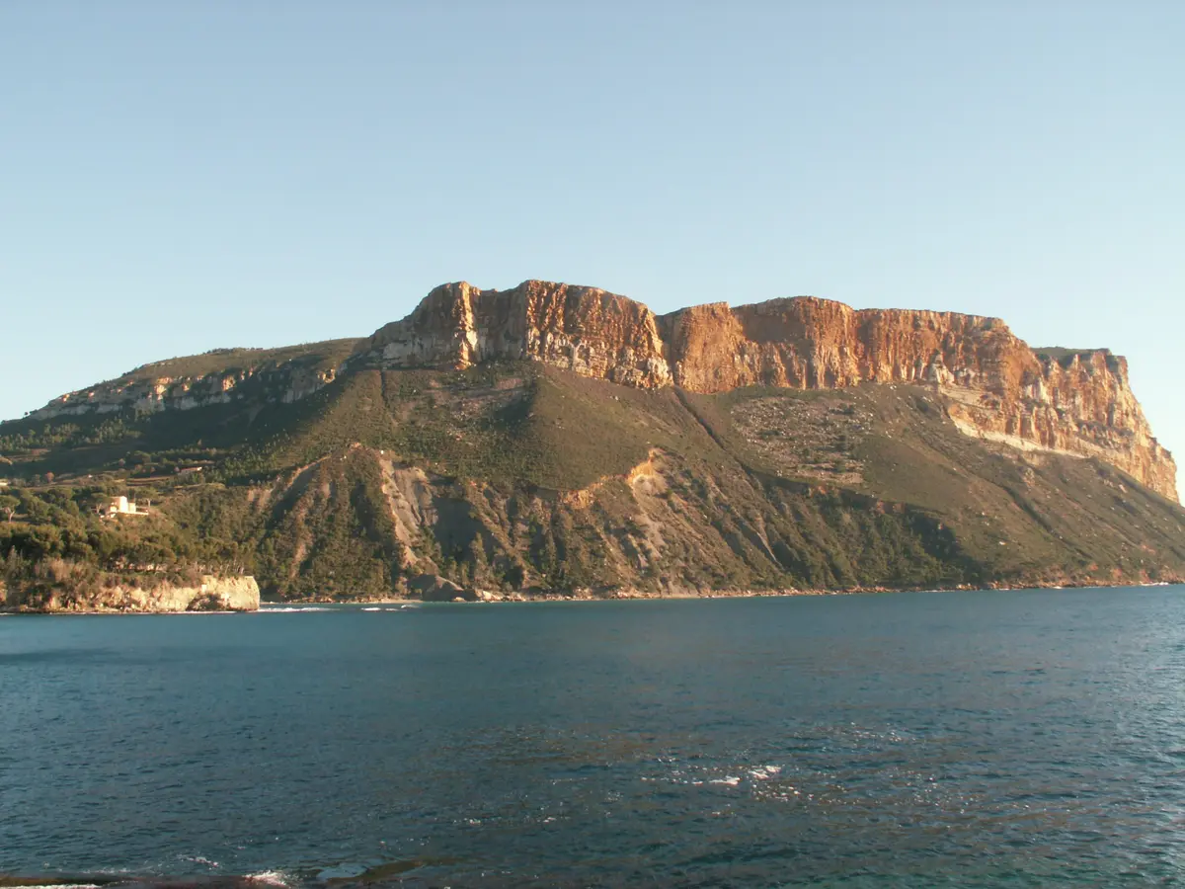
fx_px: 1198
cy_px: 444
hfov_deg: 52.6
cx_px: 592
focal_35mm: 35
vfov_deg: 40.7
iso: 50
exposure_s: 1/125
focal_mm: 5.86
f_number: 5.6
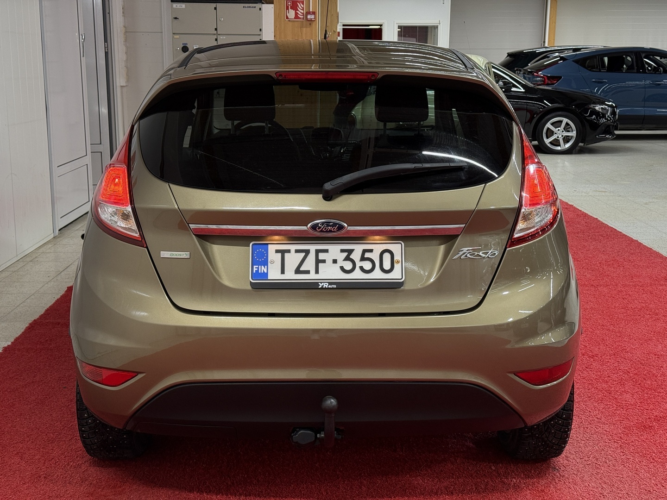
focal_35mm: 48
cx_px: 334
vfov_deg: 30.3
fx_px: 925
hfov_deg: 39.7
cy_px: 250
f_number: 1.78
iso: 100
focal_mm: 6.76
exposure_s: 1/74
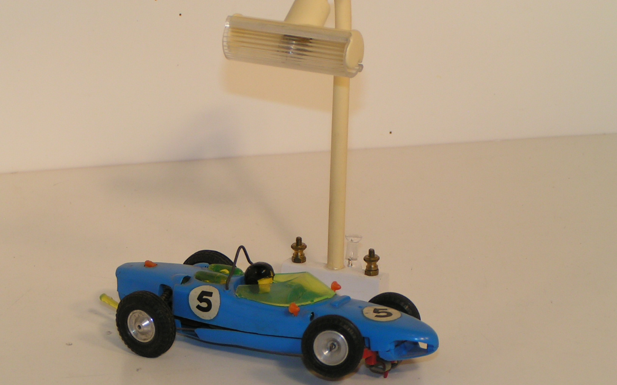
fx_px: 2219
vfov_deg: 9.9
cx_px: 296
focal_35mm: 132
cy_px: 235
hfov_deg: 15.8
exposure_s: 1/250
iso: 50
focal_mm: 17.4
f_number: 4
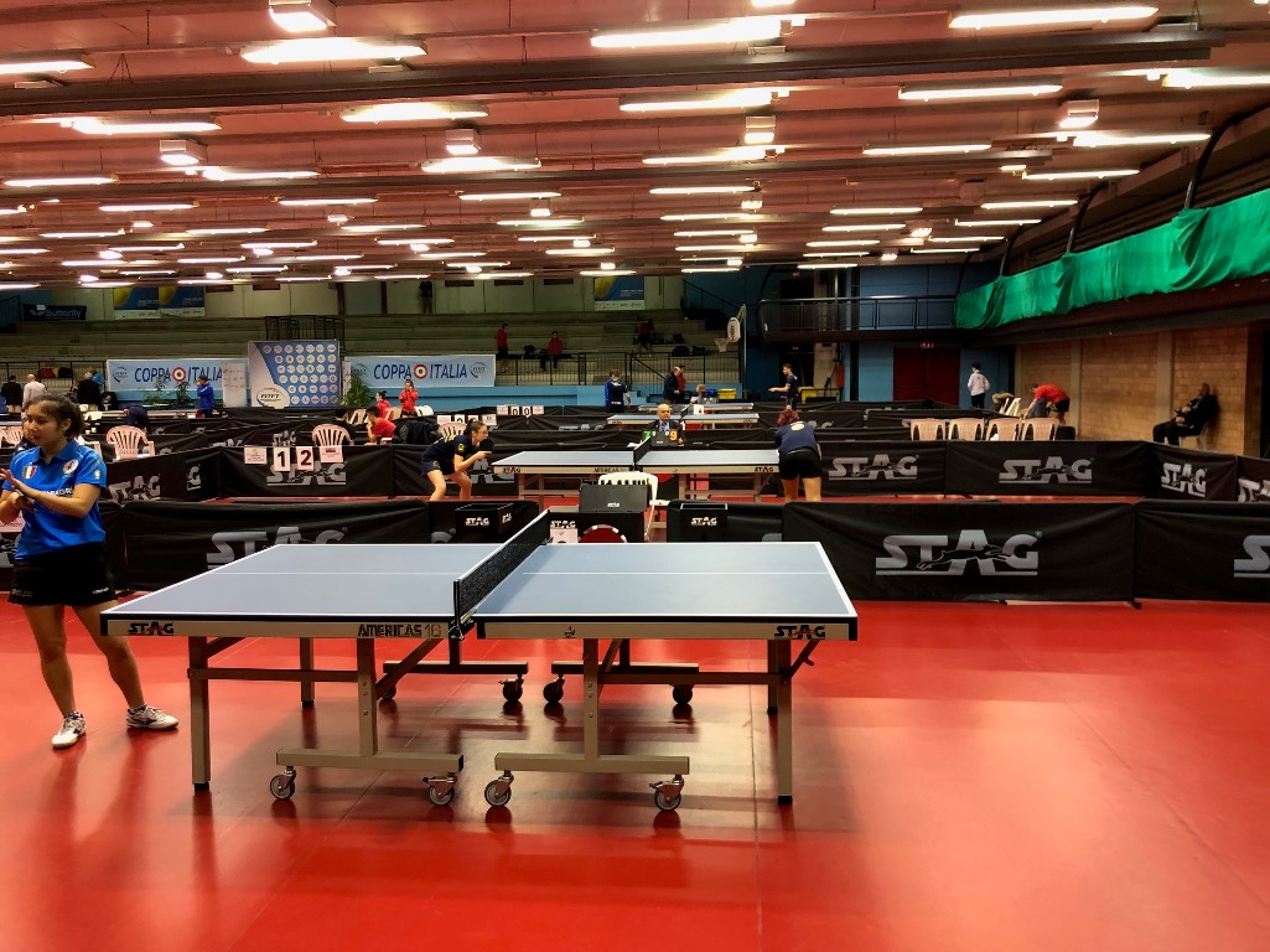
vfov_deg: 49.7
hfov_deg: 63.5
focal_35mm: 28
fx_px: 1027
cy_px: 476
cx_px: 635
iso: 64
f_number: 1.8
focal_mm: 3.99
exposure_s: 1/17
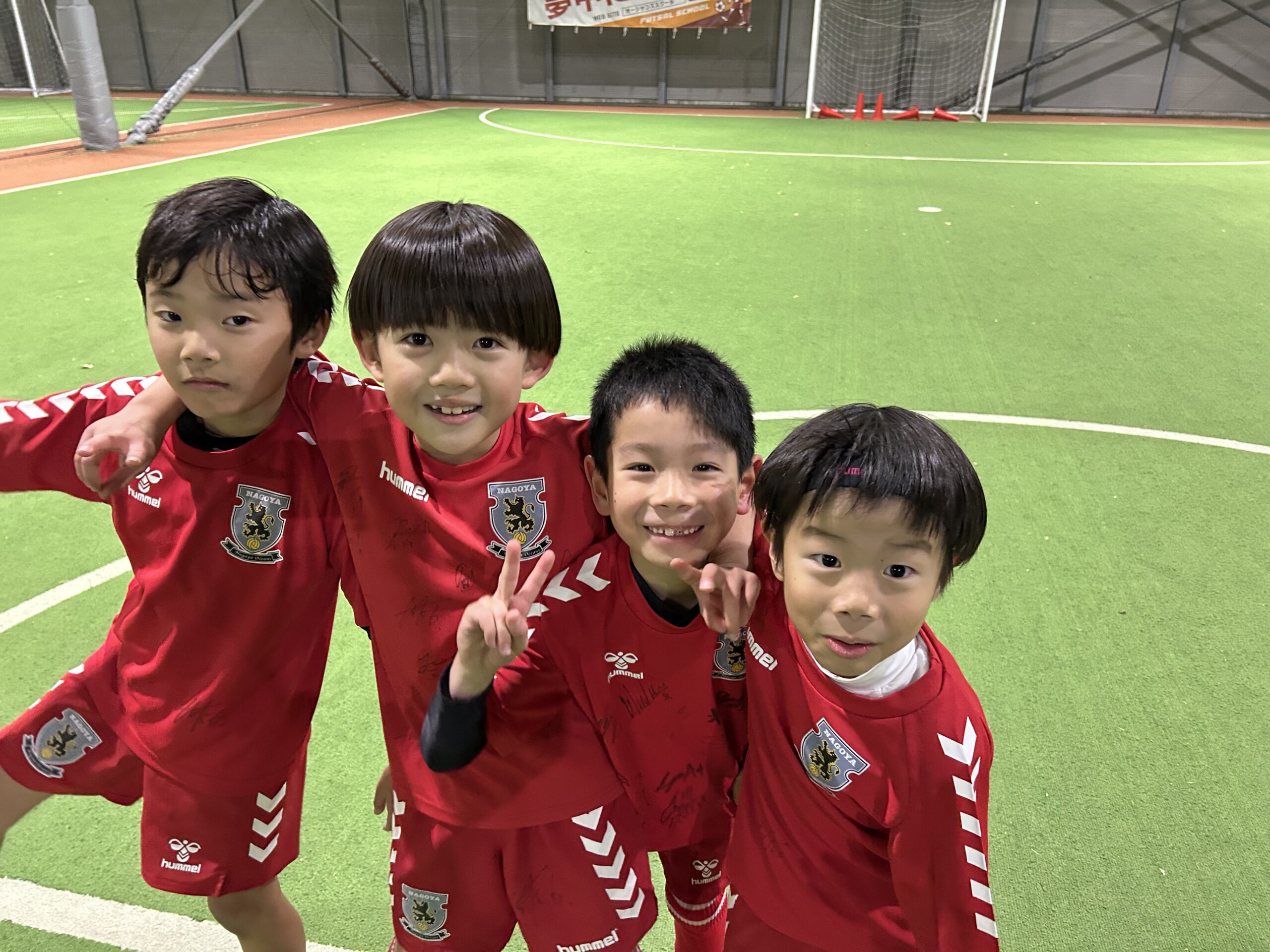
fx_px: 954
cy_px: 476
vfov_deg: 53.1
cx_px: 635
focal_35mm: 26
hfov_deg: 67.3
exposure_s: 1/60
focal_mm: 5.7
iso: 500
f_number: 1.5
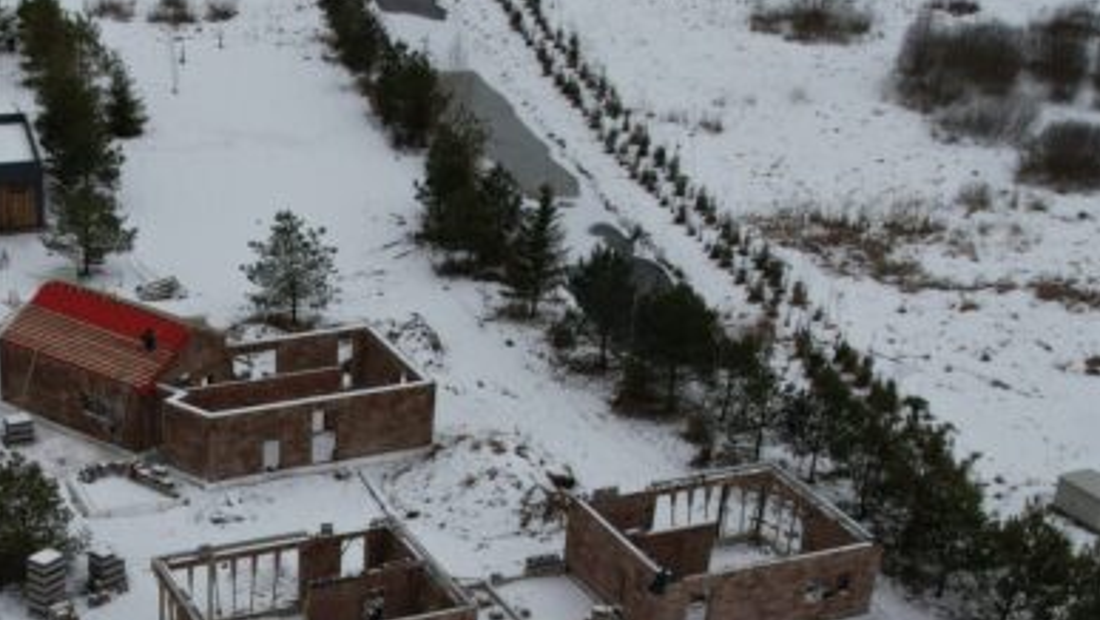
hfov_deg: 33.2
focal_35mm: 61
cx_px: 202
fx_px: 1780
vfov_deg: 19.0
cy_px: 684
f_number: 2.8
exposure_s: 1/1250
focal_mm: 8.38
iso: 100
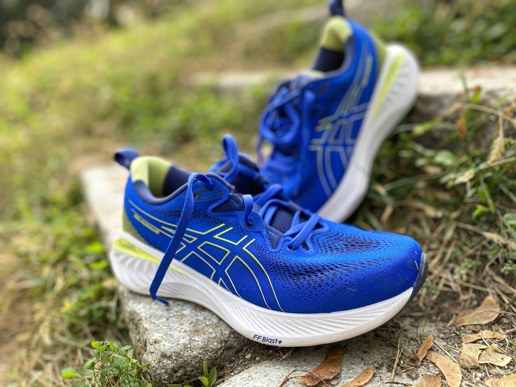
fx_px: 388
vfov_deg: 53.1
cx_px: 258
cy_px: 194
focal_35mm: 26
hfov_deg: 67.3
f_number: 1.8
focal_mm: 4.25
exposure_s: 1/268
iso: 32
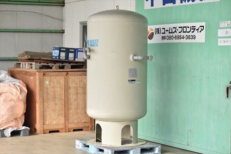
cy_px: 77
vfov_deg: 16.6
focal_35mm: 82
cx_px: 116
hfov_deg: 24.6
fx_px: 530
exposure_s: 1/1000
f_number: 6.3
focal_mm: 55
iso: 1250
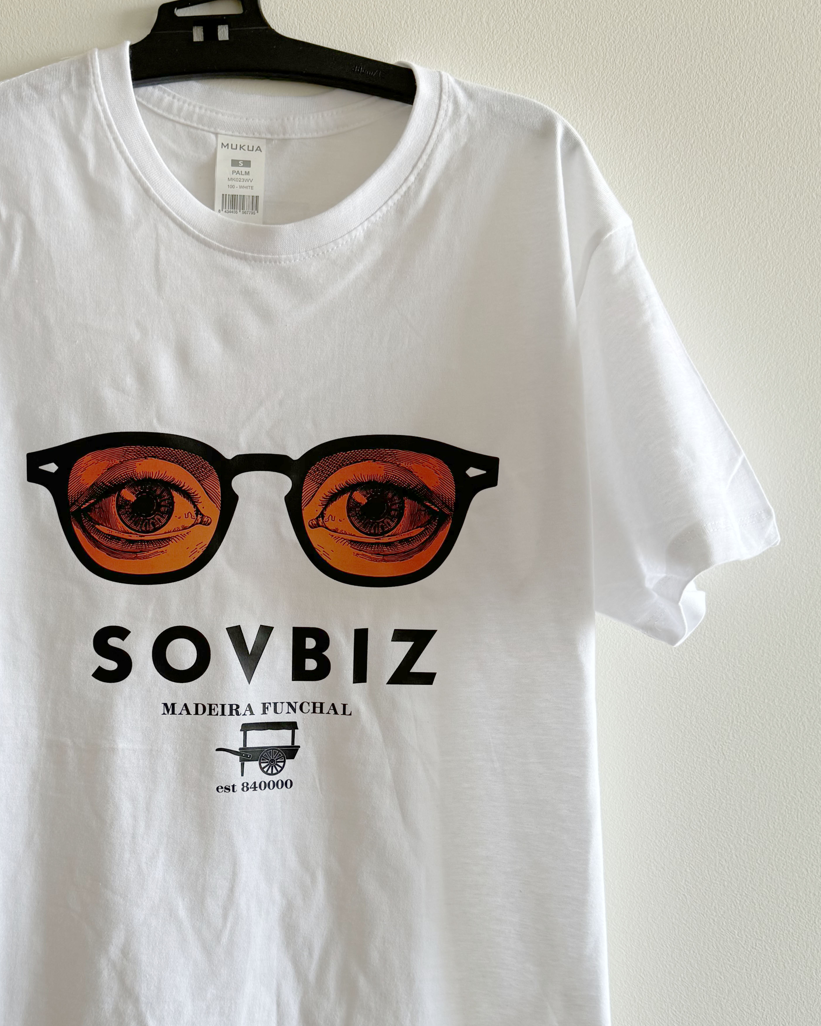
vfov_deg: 47.6
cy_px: 626
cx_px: 245
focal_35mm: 38
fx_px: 1154
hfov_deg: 38.5
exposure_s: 1/100
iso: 100
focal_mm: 6.76
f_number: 1.78
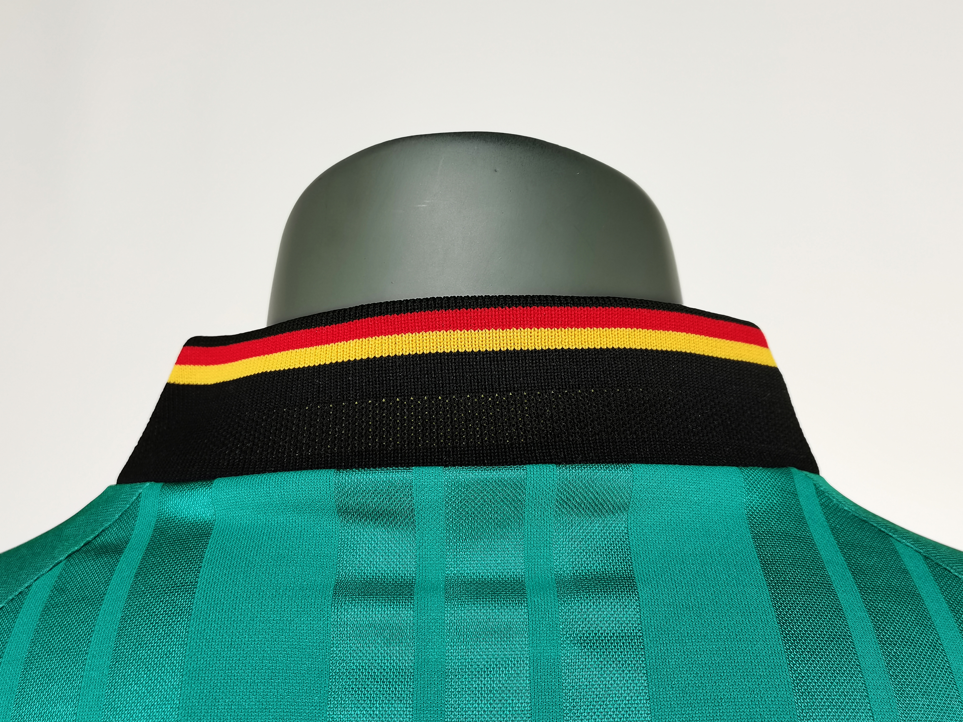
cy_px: 361
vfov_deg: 38.7
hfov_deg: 50.1
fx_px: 1029
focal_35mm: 37
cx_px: 482
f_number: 1.8
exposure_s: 1/50
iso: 160
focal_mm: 5.58
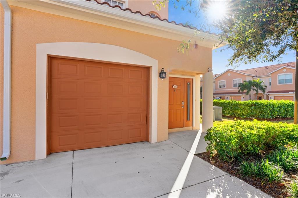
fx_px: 141
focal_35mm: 17
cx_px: 149
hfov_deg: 93.3
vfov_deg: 70.3
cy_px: 99
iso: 200
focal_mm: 17
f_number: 9
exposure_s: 1/160
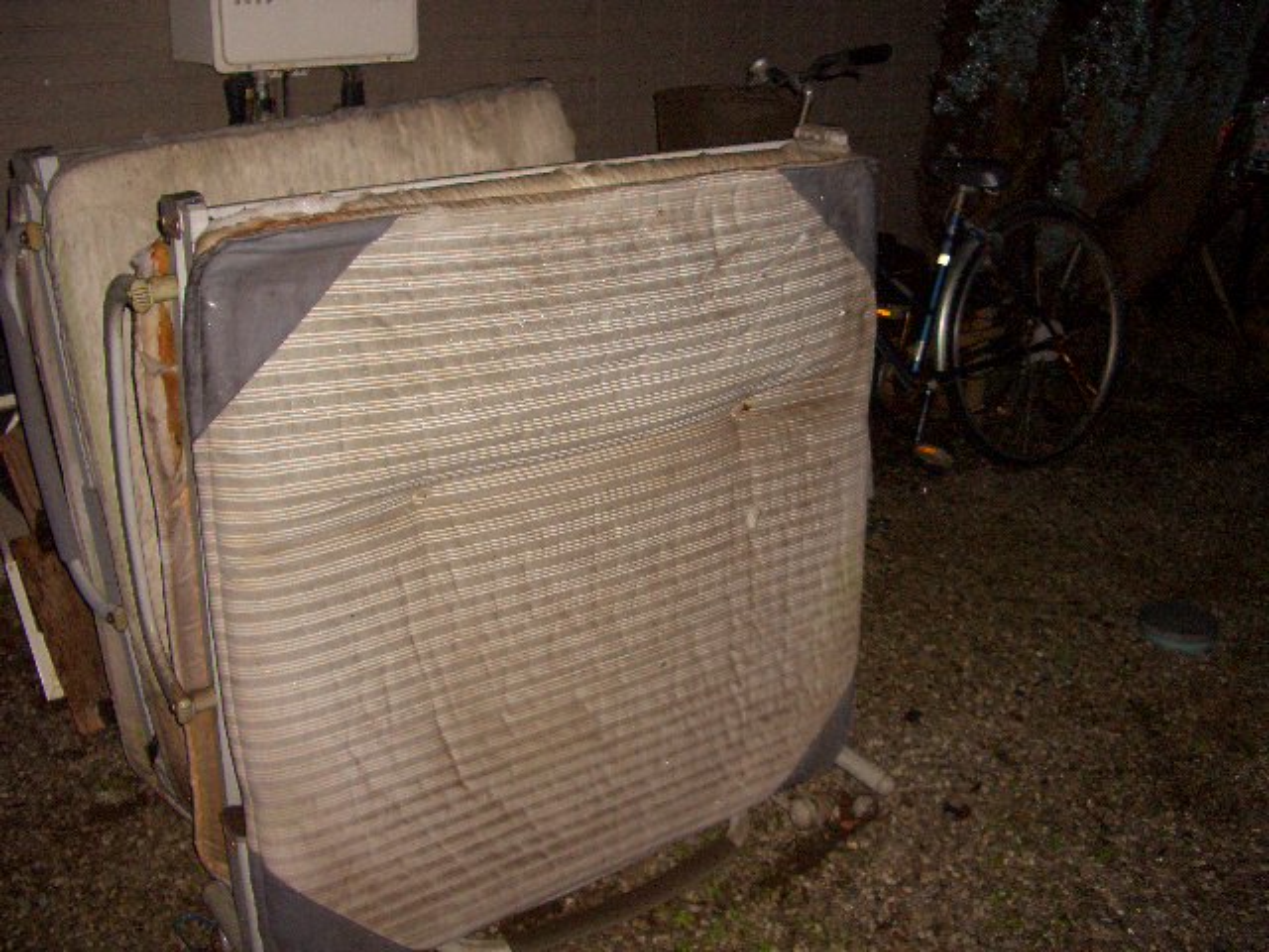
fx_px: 1283
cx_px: 634
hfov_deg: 52.6
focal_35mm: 35
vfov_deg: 40.7
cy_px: 476
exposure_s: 1/60
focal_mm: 5.8
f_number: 2.6
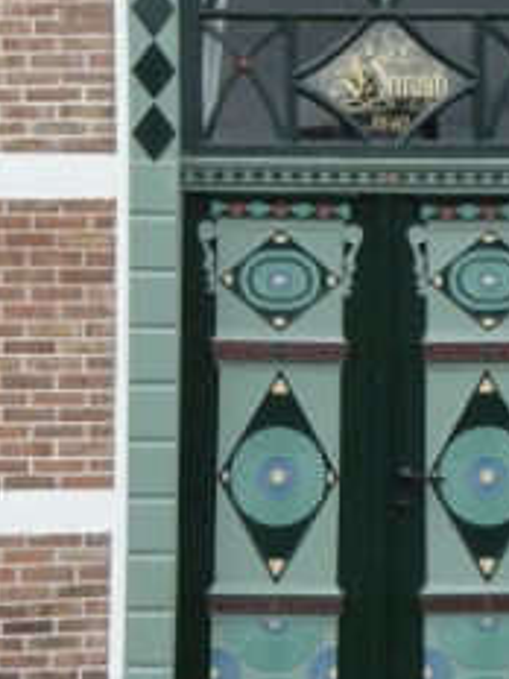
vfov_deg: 10.2
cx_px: 404
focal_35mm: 193
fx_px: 3784
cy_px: 313
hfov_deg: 7.7
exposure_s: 1/320
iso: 100
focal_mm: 19.1
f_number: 4.7
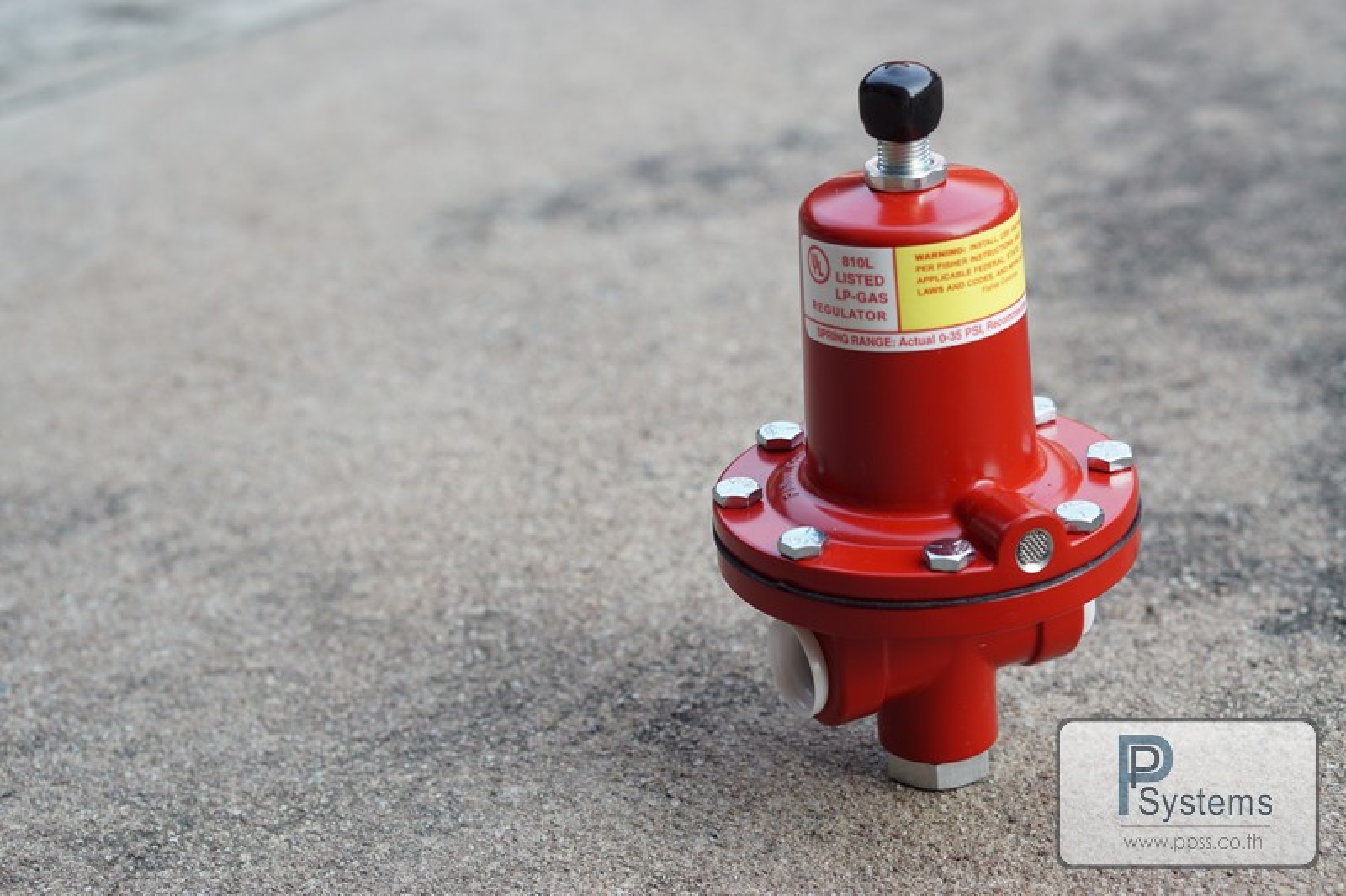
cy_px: 448
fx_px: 2803
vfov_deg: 18.2
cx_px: 673
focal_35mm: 75
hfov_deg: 27.0
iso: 100
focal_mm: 50
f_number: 4
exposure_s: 1/160
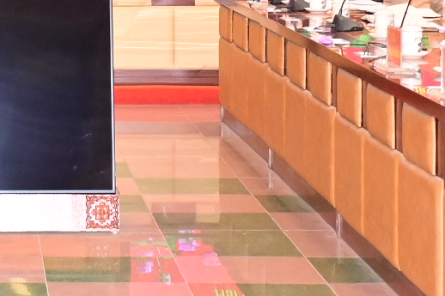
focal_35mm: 152
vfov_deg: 8.9
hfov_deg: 13.3
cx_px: -39
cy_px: -112
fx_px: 1878
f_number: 4
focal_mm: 27
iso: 2500
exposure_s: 1/200
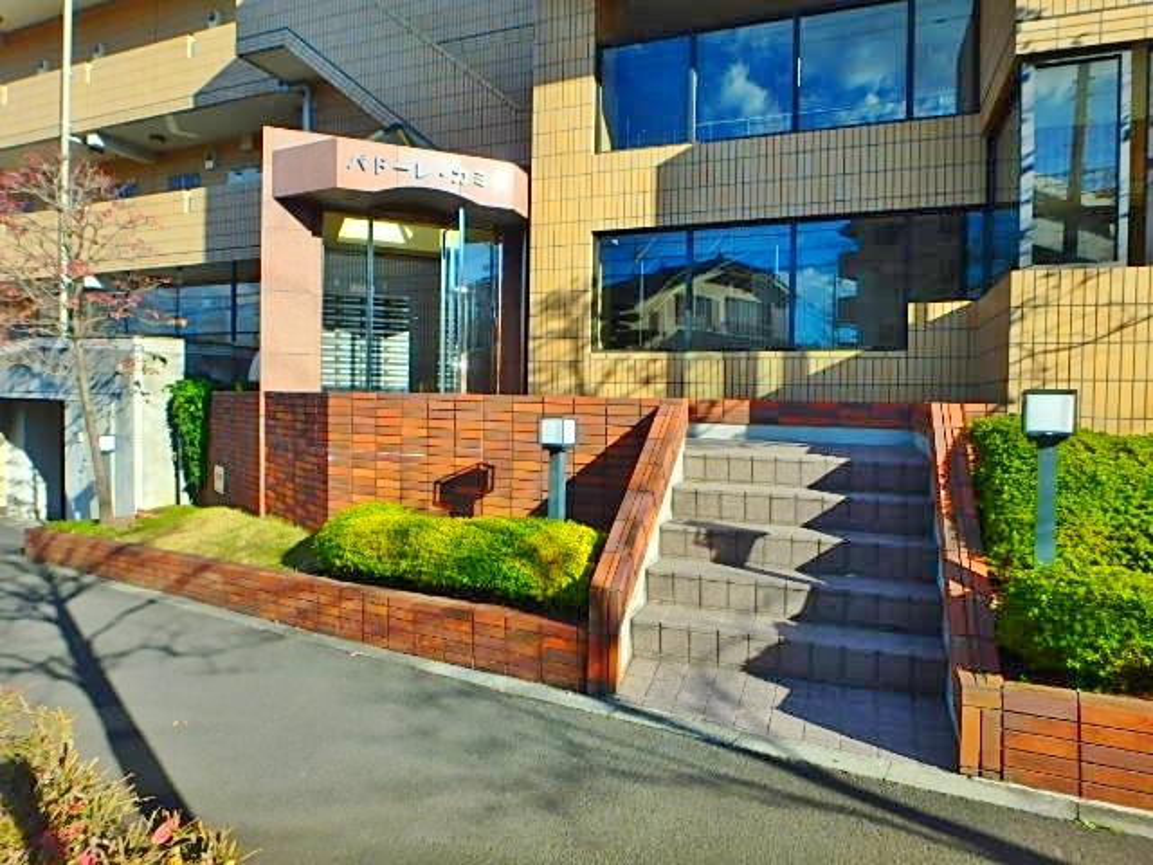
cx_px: 576
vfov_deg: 63.4
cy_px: 432
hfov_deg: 79.0
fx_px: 699
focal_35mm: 21
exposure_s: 1/800
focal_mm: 3.7
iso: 125
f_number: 3.5
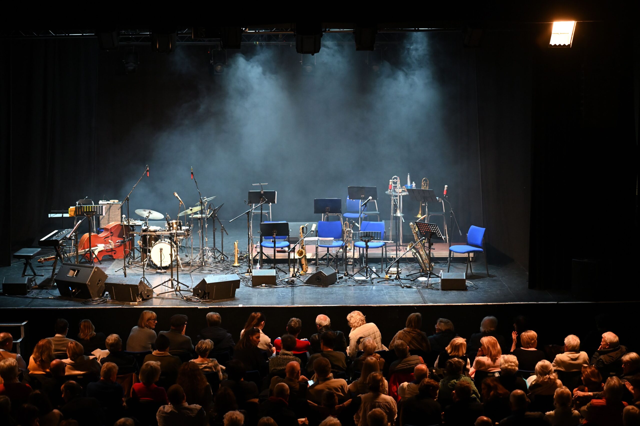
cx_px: 320
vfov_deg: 19.4
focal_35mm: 70
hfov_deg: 28.9
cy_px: 213
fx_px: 1244
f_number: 4
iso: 5000
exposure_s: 1/60
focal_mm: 70
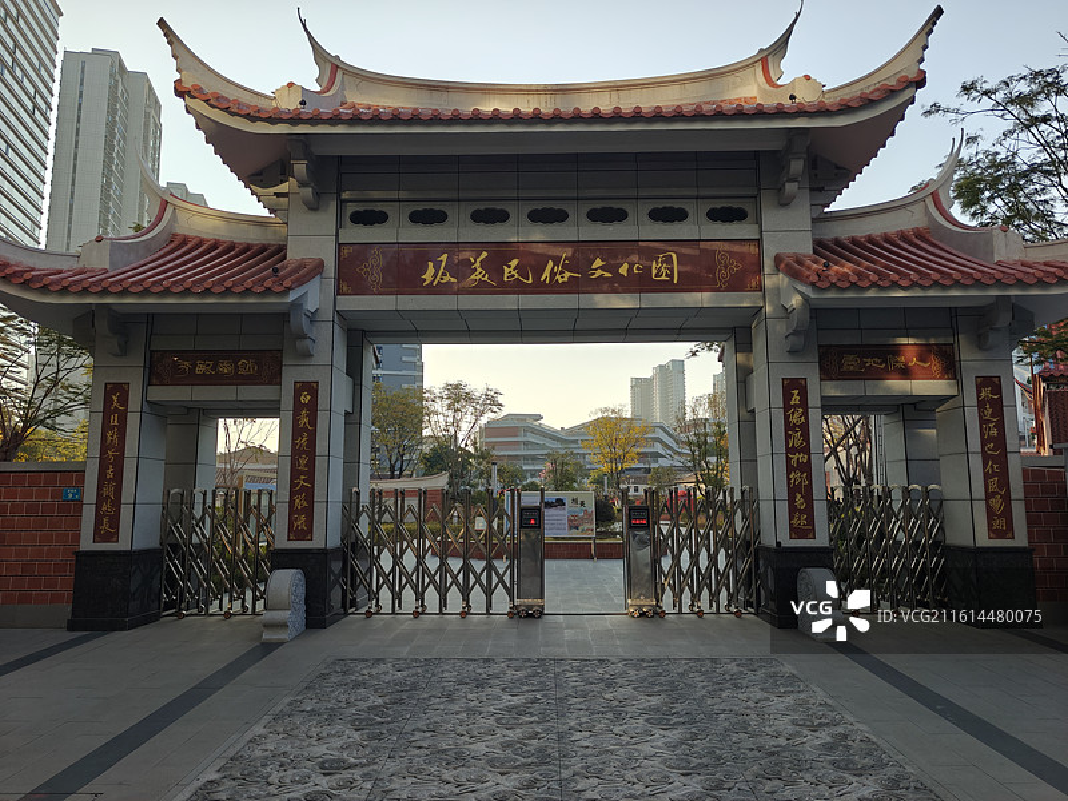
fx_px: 710
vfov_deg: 58.9
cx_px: 534
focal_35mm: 23
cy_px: 400
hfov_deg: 73.9
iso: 50
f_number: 1.6
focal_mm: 6.06
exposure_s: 1/3137
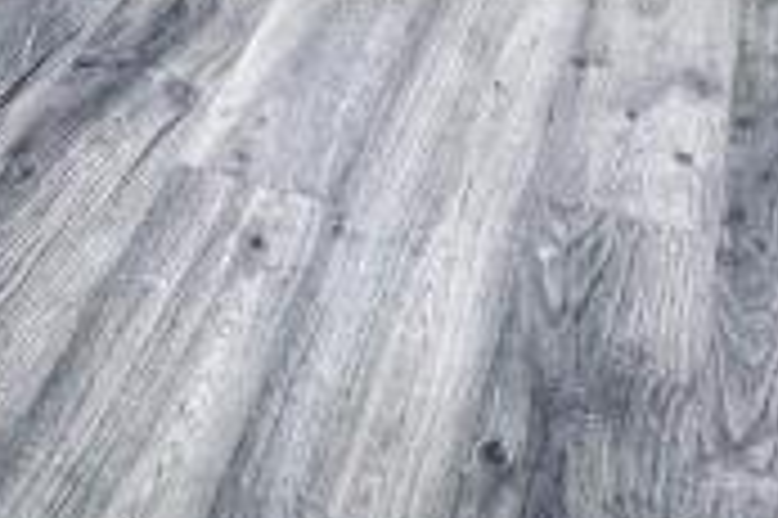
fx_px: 1727
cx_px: 9
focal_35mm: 80
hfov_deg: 24.3
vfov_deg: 12.6
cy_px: -784
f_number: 1.8
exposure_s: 1/50
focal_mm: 1.57
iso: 160
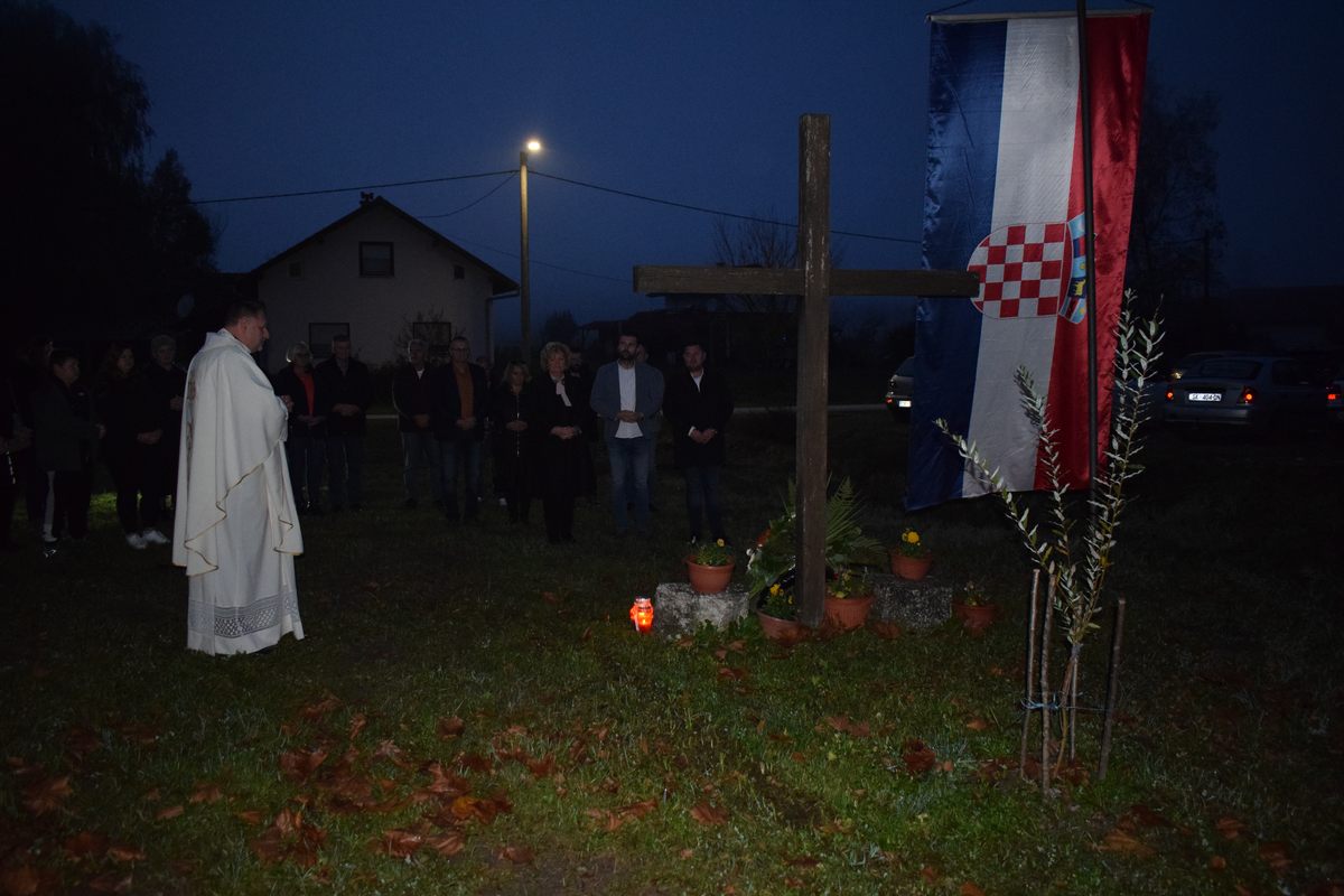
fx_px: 1008
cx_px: 672
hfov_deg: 67.4
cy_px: 448
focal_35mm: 27
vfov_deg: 47.9
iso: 3200
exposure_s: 1/60
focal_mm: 18
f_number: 3.5
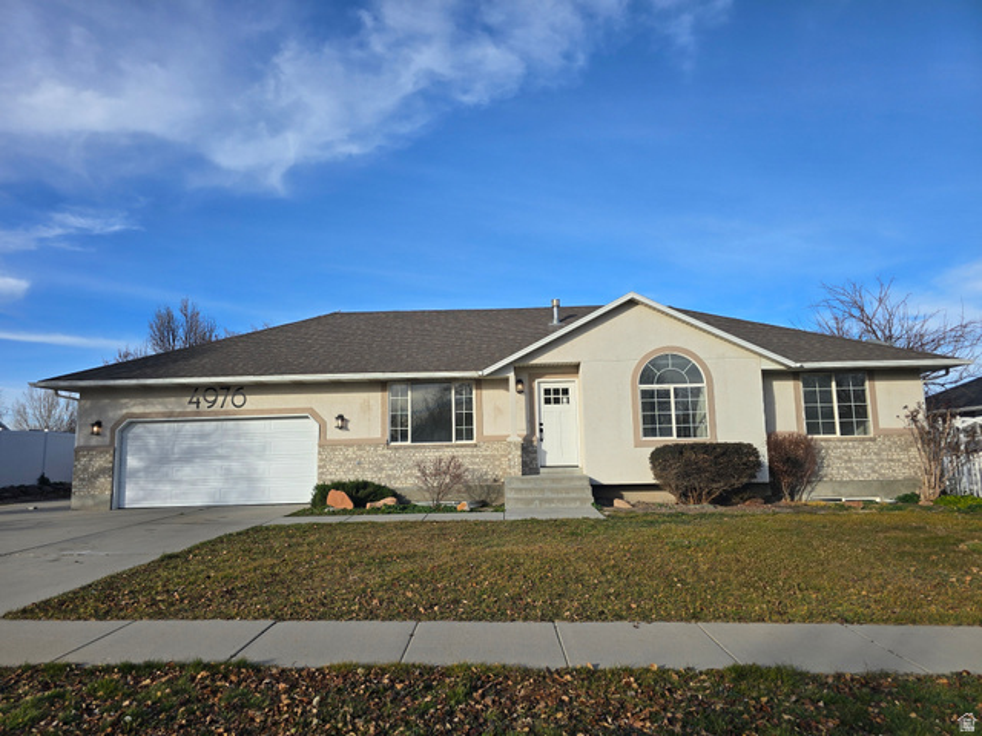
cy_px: 368
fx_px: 652
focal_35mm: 23
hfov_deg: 73.9
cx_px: 491
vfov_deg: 58.9
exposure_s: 1/659
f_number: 1.7
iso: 12
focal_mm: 6.3
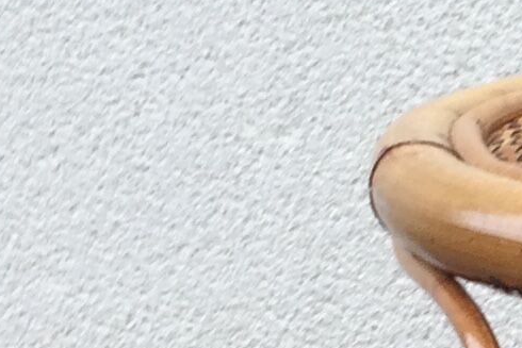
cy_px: 909
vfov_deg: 6.4
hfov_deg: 9.2
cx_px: 1240
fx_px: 2915
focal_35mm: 201
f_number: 2.2
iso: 32
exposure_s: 1/100
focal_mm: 4.15
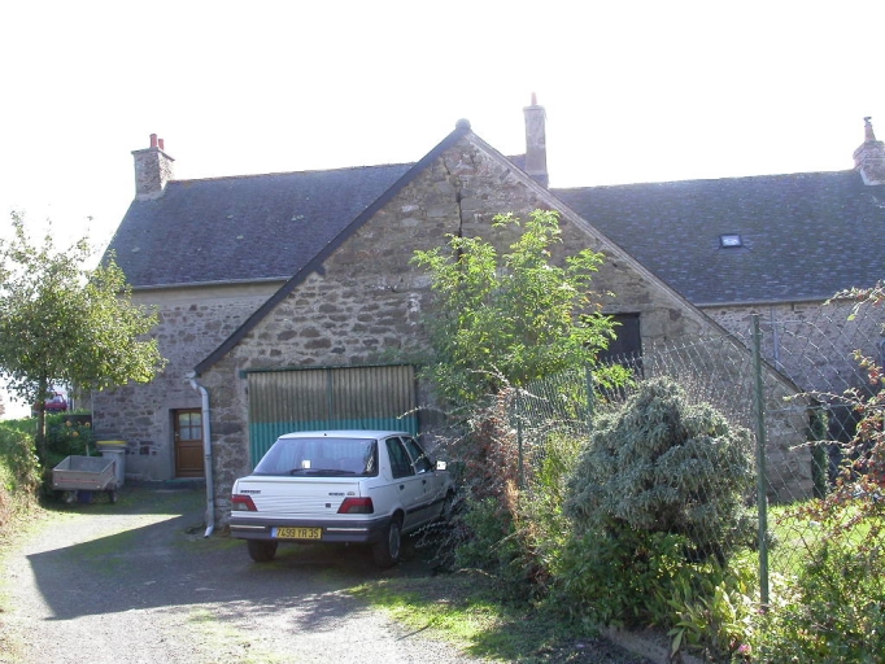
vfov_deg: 37.7
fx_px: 972
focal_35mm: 38
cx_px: 442
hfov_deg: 49.0
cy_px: 332
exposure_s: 1/135
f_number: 5.3
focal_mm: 7.85
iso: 100
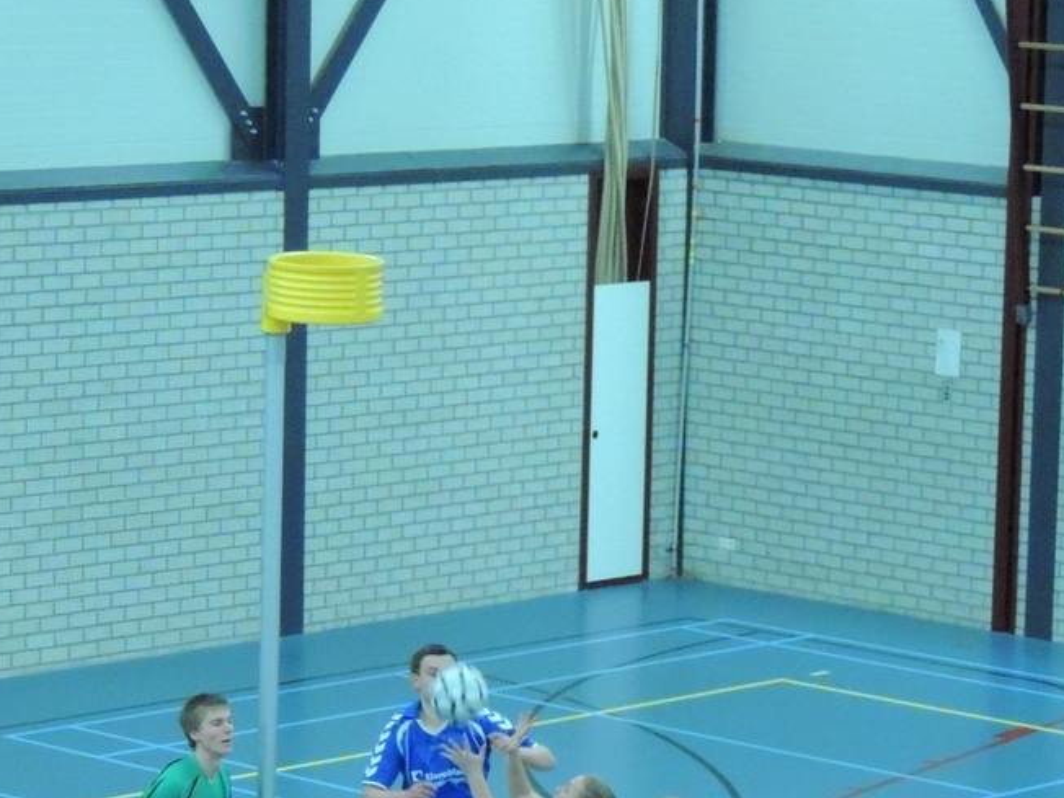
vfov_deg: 9.4
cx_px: 731
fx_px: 4826
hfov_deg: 12.6
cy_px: 589
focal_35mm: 157
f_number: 4.1
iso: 3200
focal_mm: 17.8
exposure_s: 1/200
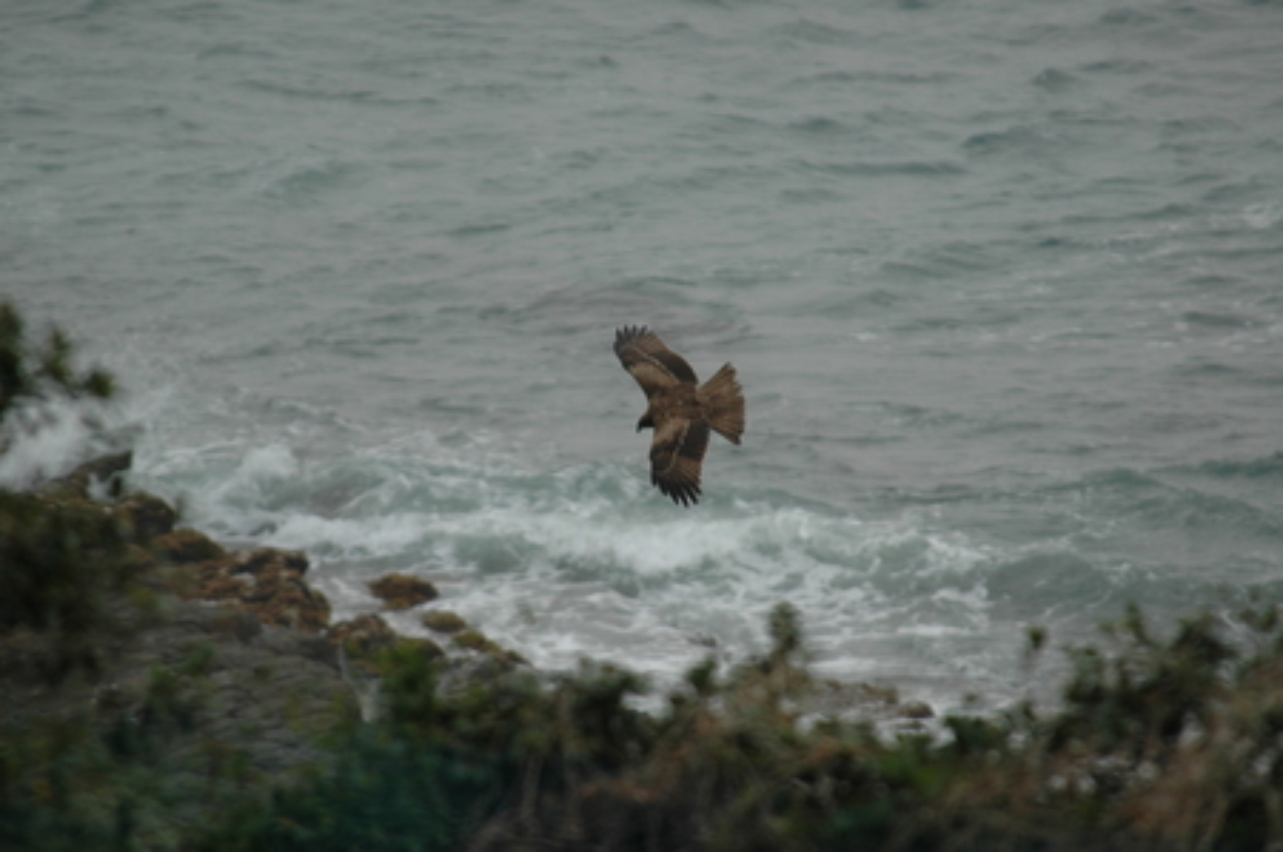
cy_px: 426
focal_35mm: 600
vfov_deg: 2.3
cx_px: 642
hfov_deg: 3.4
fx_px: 21360
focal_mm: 400
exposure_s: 1/800
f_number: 5.6
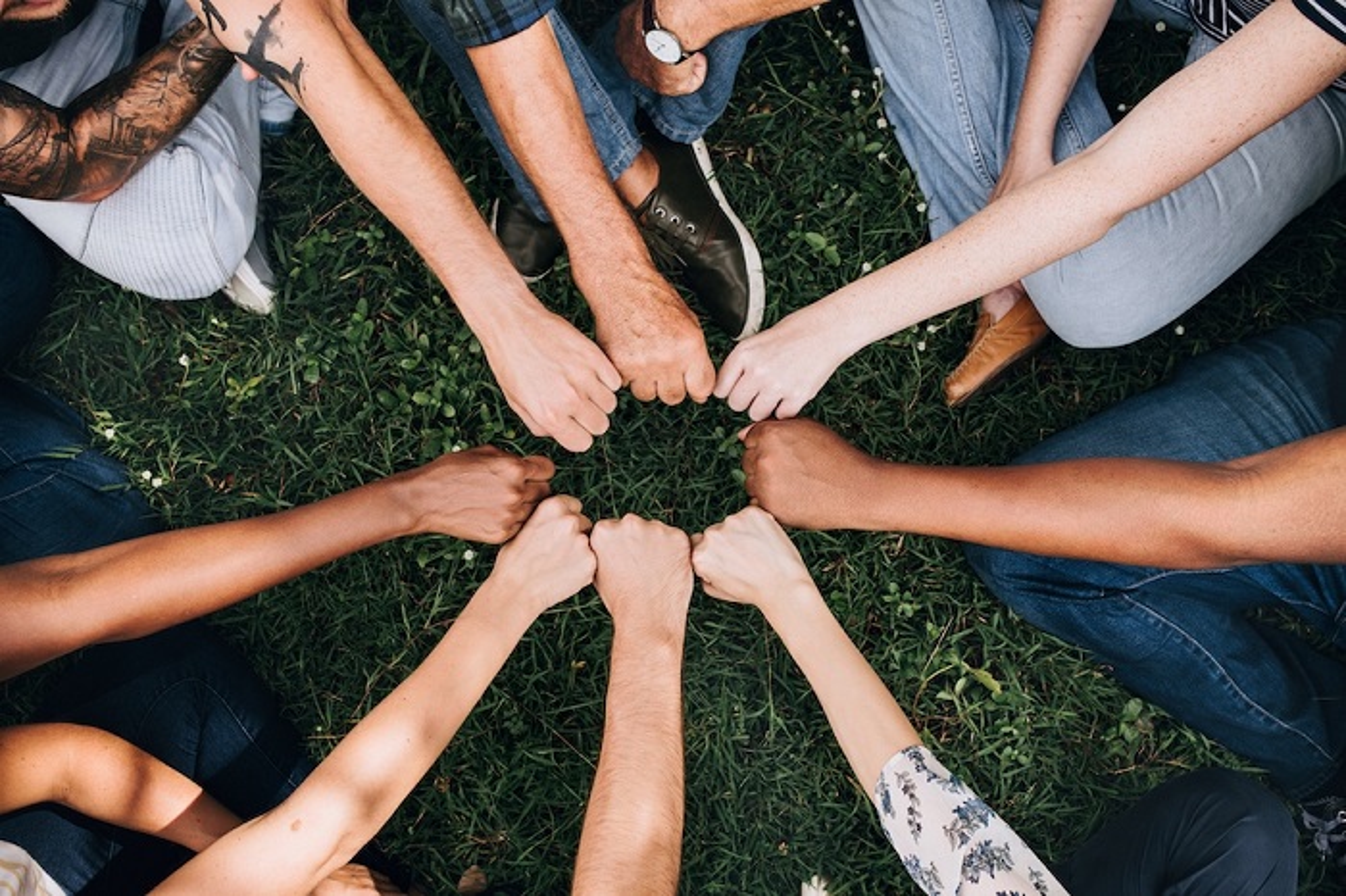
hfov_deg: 54.5
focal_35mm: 35
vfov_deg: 37.8
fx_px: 1308
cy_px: 448
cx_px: 673
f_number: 5
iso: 250
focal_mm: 35
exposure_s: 1/500
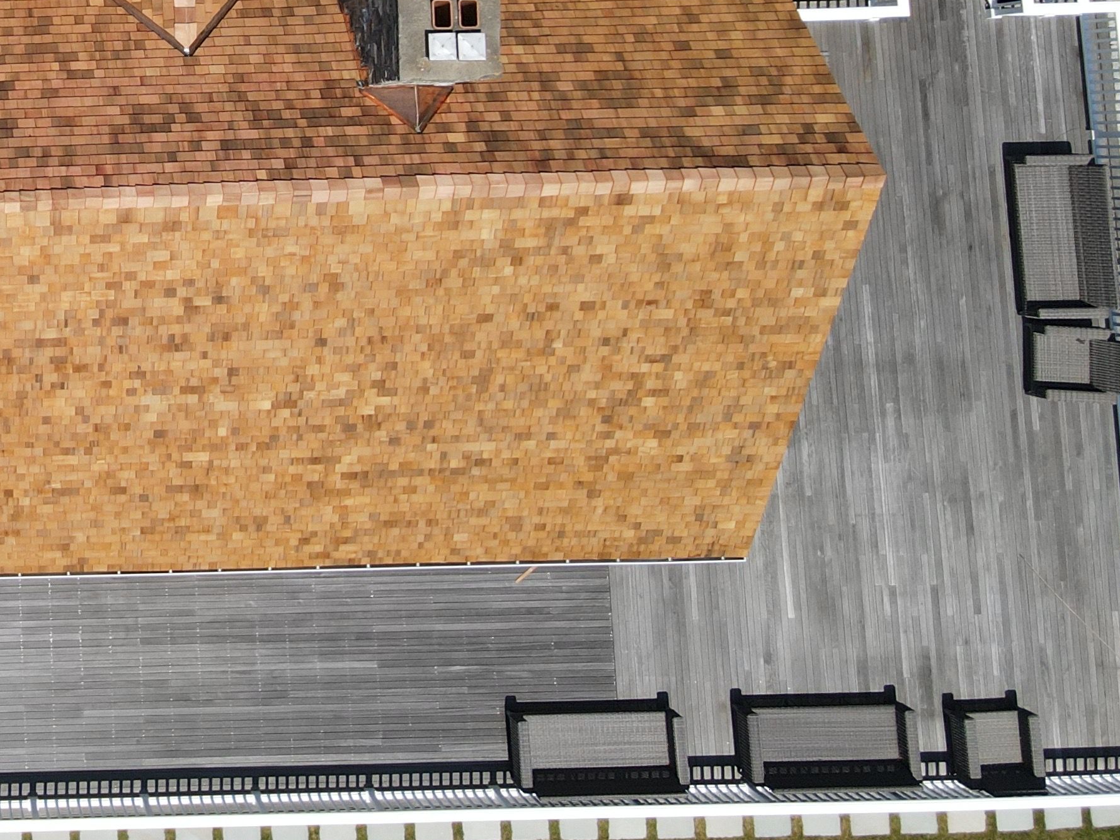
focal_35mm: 54
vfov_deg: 25.4
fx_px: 1747
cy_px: -40
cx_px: -121
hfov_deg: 31.4
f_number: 2.8
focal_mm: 4.5
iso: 100
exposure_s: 1/800
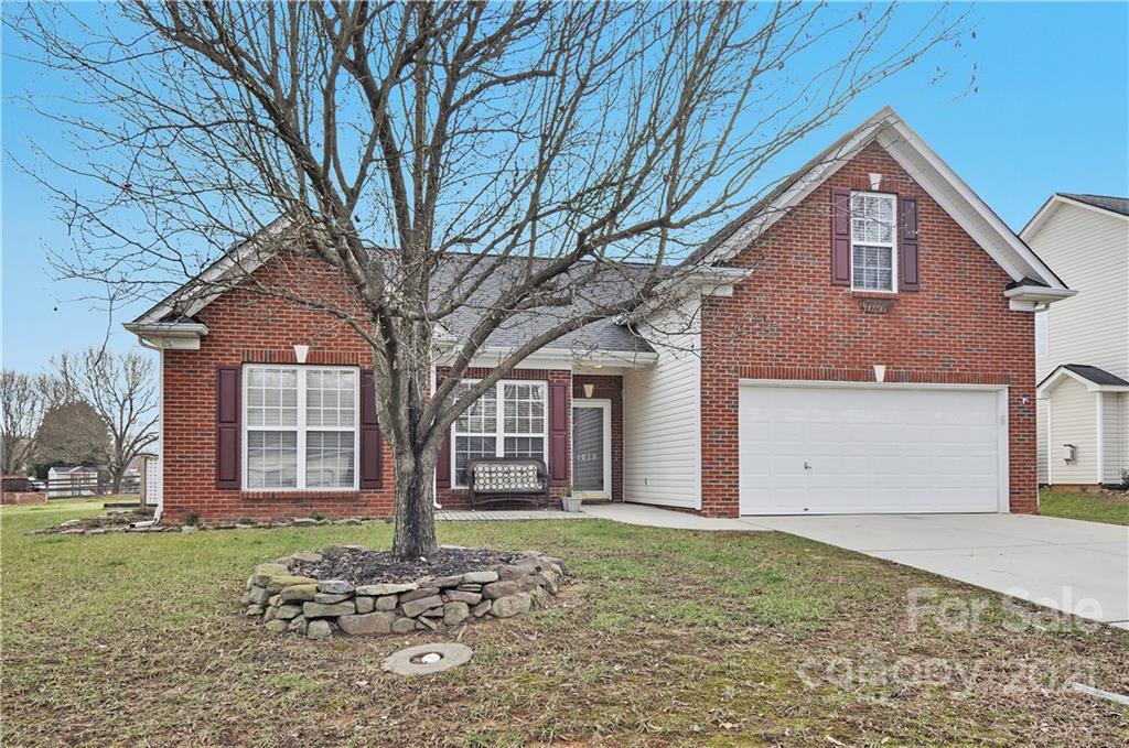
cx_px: 564
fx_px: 751
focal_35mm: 24
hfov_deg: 73.8
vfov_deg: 53.0
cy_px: 374
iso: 200
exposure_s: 1/200
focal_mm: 16
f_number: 9
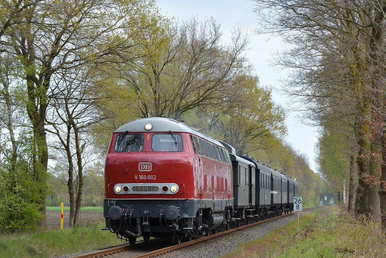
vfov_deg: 13.0
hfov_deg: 19.3
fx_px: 1133
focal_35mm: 106
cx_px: 215
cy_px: 154
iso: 250
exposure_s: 1/400
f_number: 6.3
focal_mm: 55
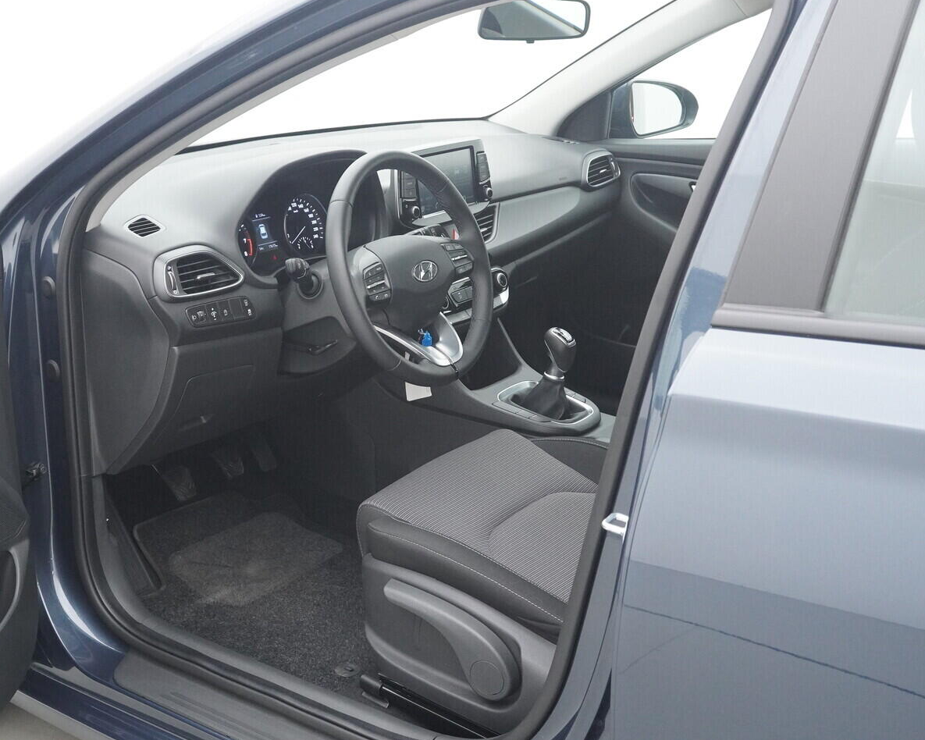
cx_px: 400
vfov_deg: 36.5
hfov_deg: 44.7
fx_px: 1122
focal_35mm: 41
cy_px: 369
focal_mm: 24
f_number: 6.3
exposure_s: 1/160
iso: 3200
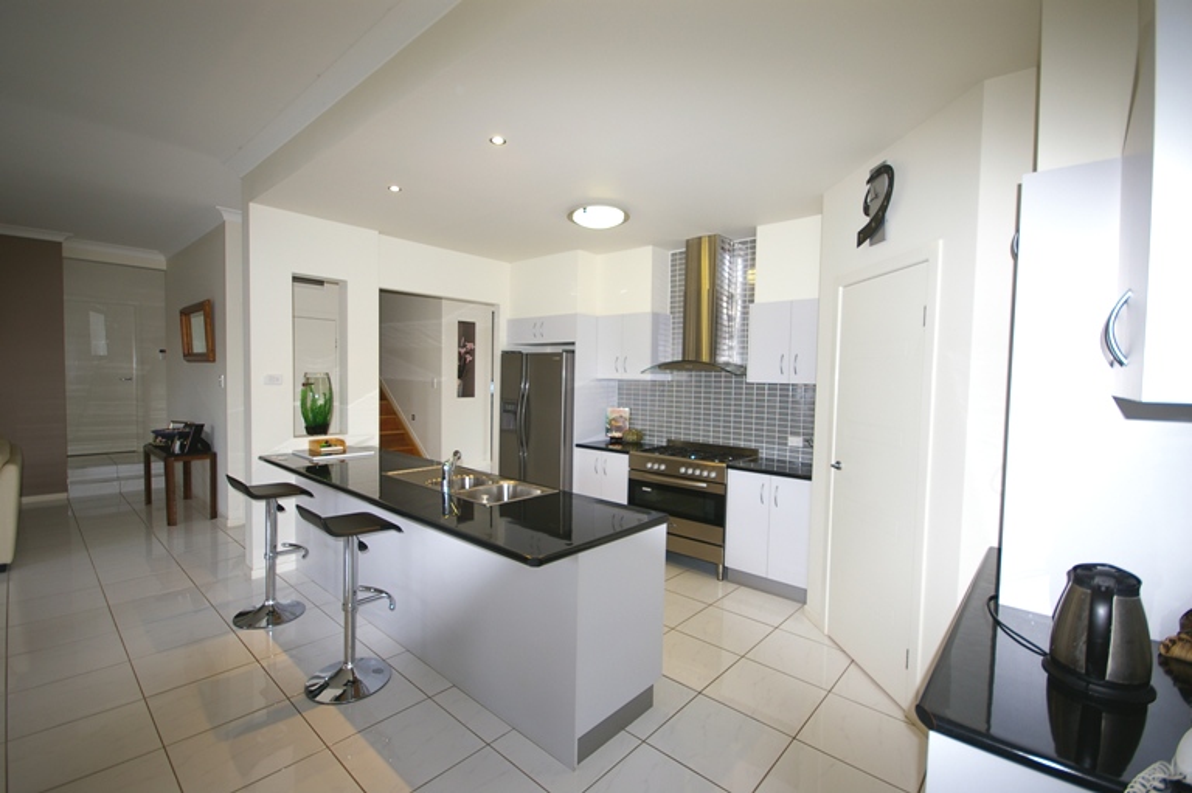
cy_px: 396
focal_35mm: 15
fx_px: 496
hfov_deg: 100.4
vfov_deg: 77.2
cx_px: 596
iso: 200
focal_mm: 10
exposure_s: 1/20
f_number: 4
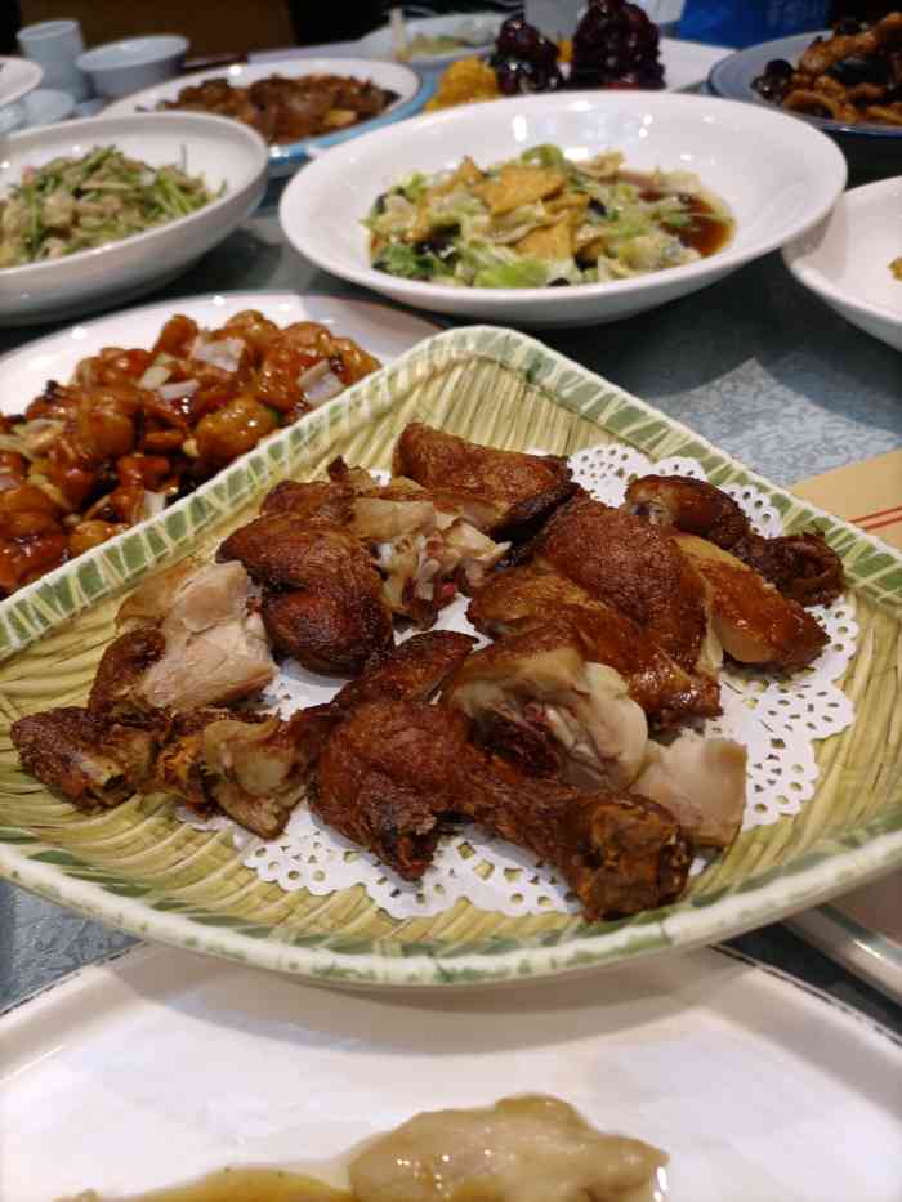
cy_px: 601
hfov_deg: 53.1
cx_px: 451
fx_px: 903
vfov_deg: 67.3
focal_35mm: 26
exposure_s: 1/50
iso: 175
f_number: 1.8
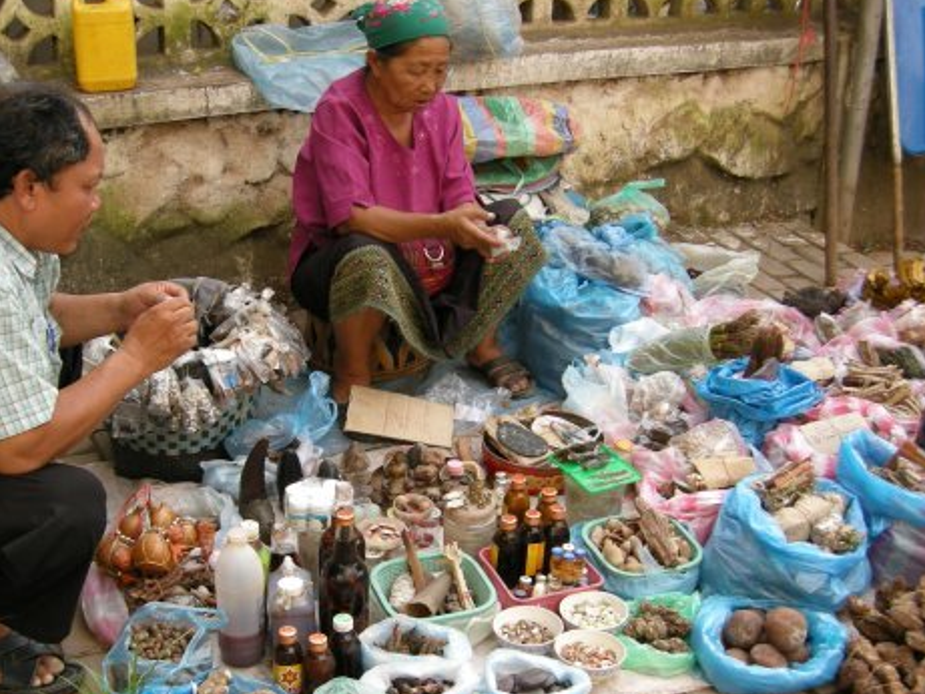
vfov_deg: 28.9
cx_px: 445
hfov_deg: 38.2
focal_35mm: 50
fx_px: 1336
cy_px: 467
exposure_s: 1/61.2
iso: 64
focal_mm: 7.5
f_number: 3
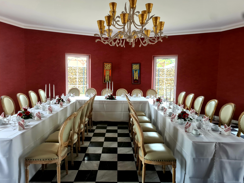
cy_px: 92
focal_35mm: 26
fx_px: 183
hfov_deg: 67.3
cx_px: 122
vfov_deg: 53.1
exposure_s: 1/50
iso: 125
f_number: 1.8
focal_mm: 5.4
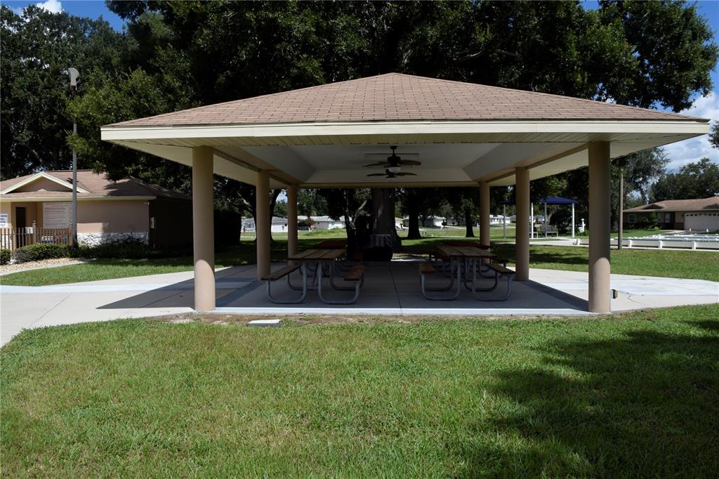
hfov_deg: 67.4
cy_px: 240
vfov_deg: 47.9
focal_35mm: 27
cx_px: 360
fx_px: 539
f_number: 10
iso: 200
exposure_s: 1/400
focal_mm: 18
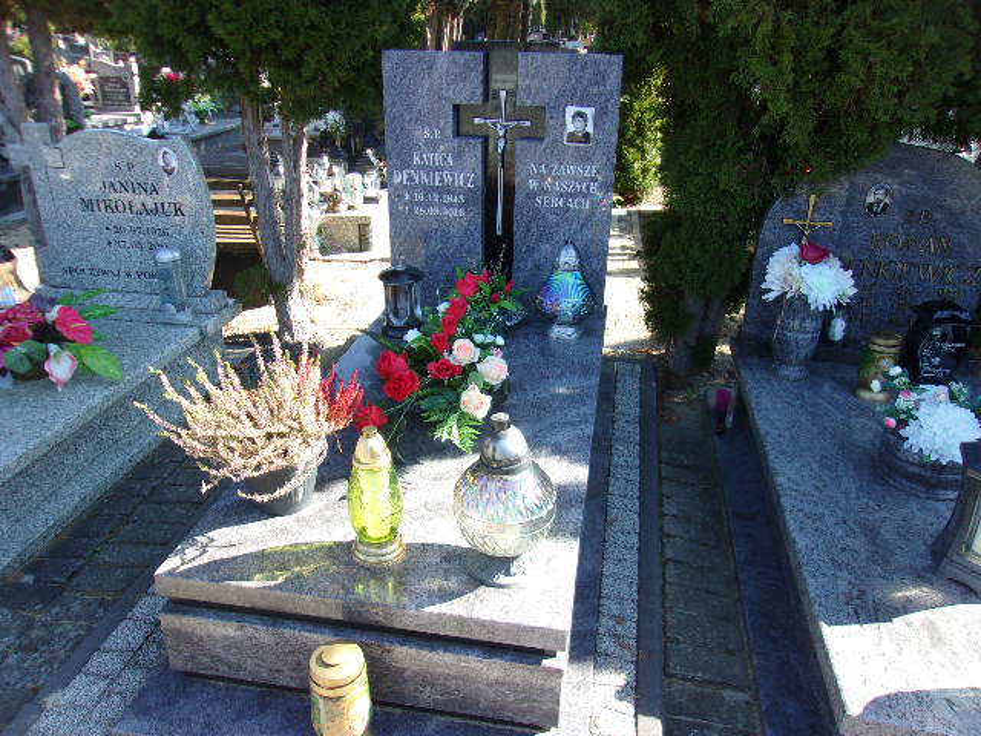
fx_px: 765
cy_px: 368
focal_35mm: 27
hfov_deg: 65.3
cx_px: 490
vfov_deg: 51.4
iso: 80
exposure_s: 1/210
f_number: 3
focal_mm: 4.9
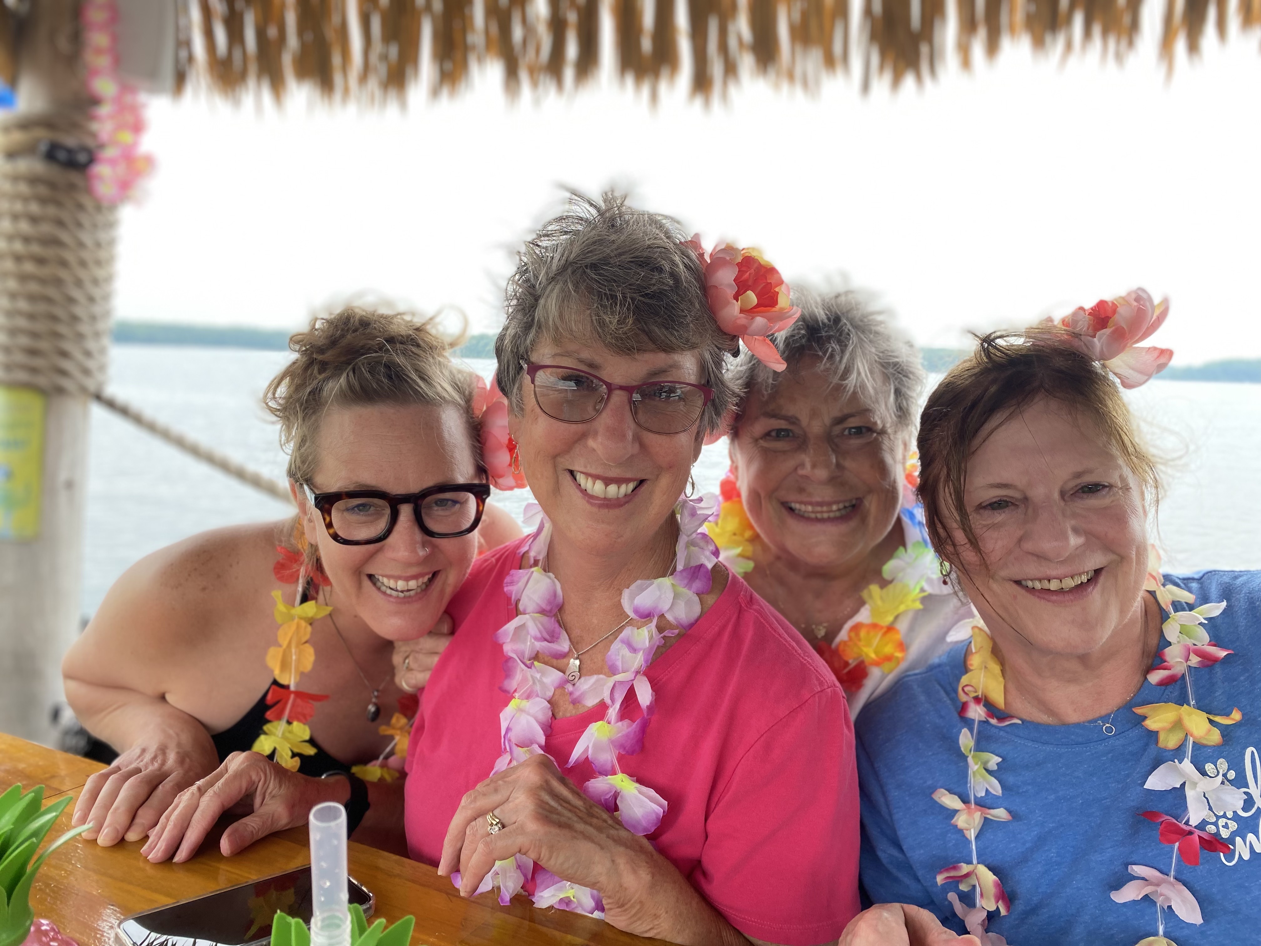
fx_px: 947
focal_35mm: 26
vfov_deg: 53.1
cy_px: 473
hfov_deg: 67.3
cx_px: 630
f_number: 1.8
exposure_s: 1/149
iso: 32
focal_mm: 4.25
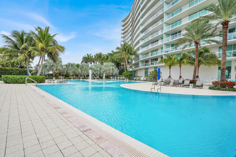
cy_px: 78
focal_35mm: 16
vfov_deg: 73.7
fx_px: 105
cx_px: 118
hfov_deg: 96.7
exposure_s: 1/1000
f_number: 8
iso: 800
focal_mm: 16
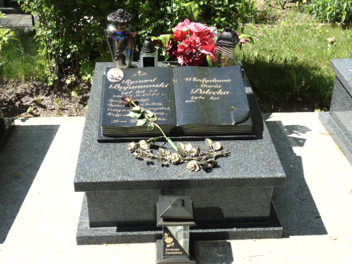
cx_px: 176
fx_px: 468
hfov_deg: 41.2
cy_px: 132
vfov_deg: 31.5
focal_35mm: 46
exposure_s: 1/320
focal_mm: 8.2
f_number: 4.1
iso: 80
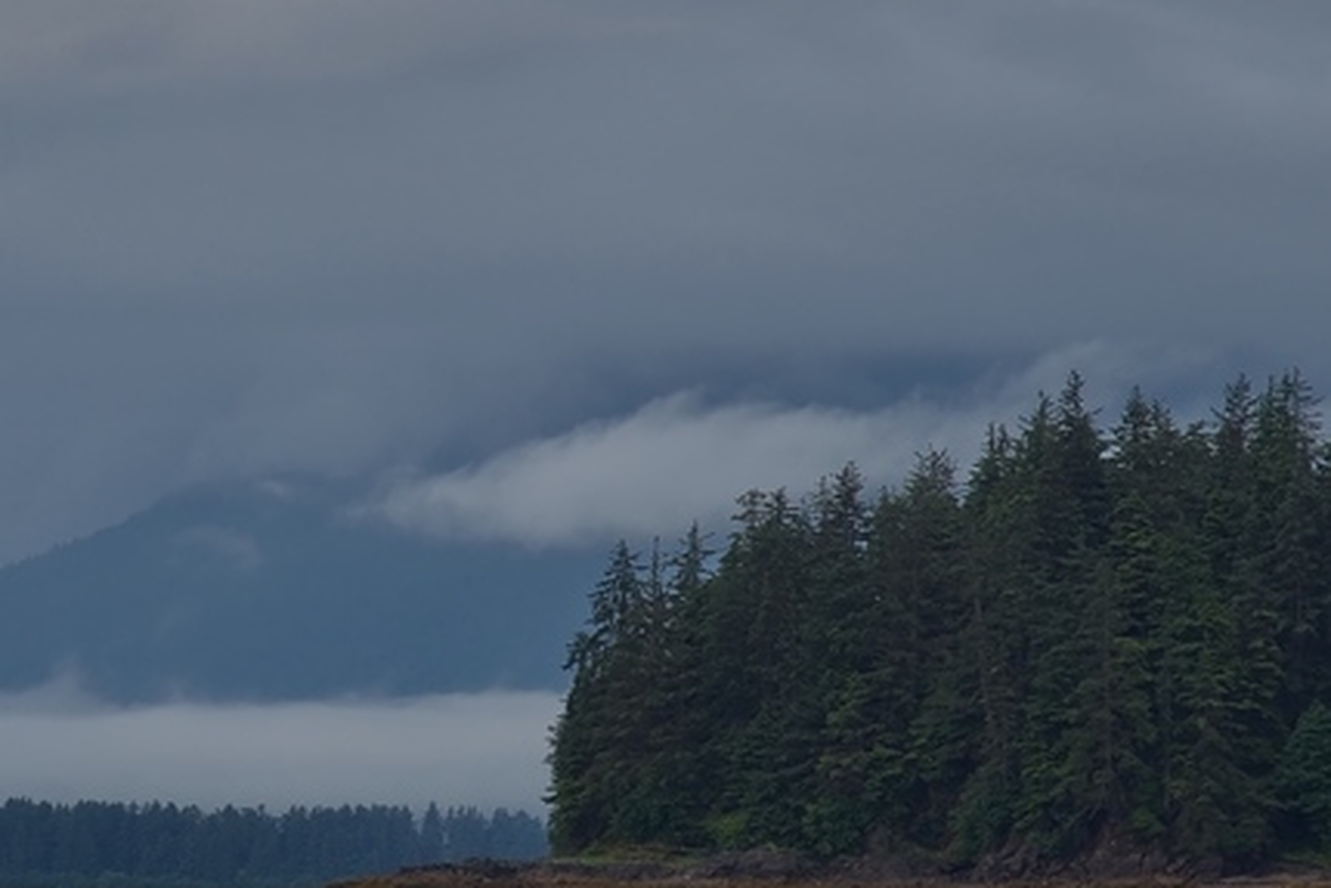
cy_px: 569
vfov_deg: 3.9
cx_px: 272
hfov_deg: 5.8
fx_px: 13203
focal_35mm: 357
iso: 100
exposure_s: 1/250
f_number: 7.1
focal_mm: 120
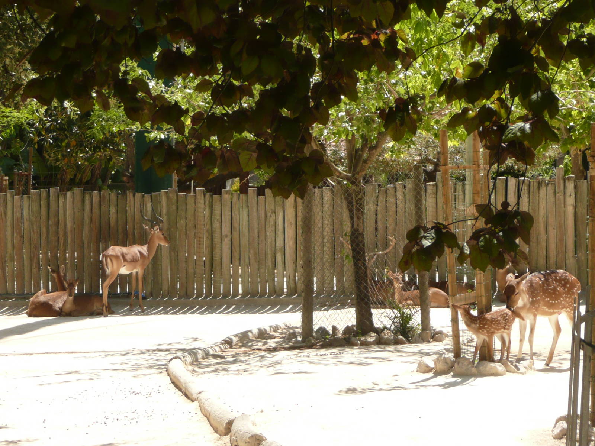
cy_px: 223
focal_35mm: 115
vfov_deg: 12.9
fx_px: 1977
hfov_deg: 17.1
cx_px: 298
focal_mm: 12.7
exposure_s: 1/320
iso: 100
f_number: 4.6
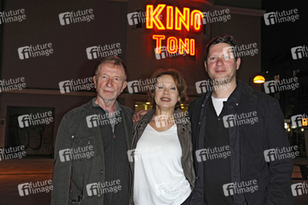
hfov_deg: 50.7
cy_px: 102
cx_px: 154
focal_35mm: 38
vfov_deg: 35.0
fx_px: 325
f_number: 5.6
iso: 1000
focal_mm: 38
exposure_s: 1/50
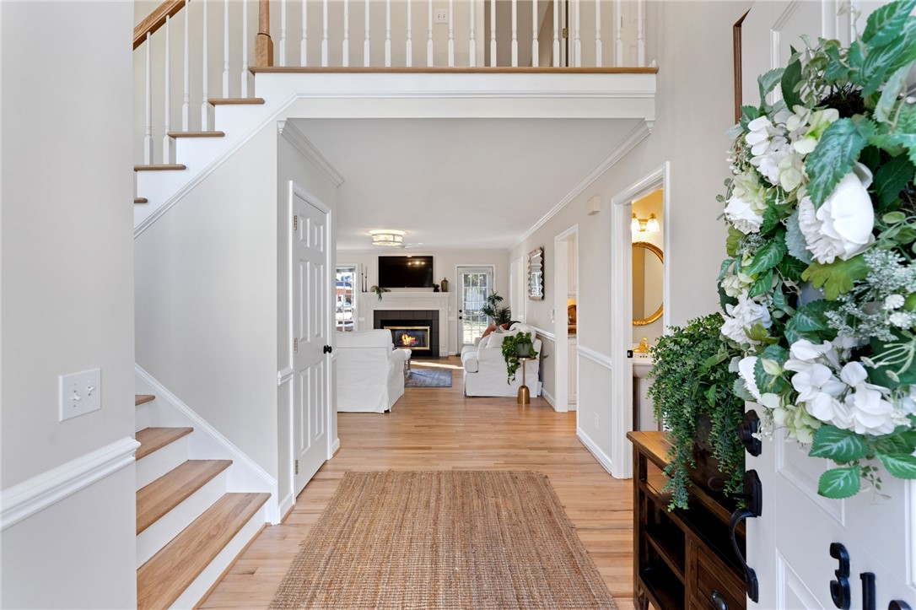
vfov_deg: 73.7
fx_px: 407
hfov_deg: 96.8
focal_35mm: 16
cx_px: 458
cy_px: 305
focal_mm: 16
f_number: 9
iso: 200
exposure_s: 1/2.5
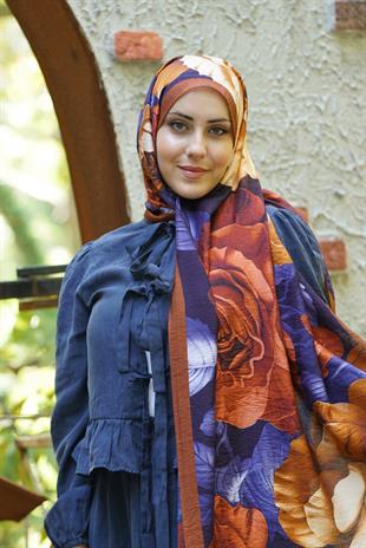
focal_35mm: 145
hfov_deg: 9.5
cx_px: 183
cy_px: 274
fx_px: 2208
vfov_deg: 14.1
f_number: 5
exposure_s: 1/100
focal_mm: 145
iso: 640
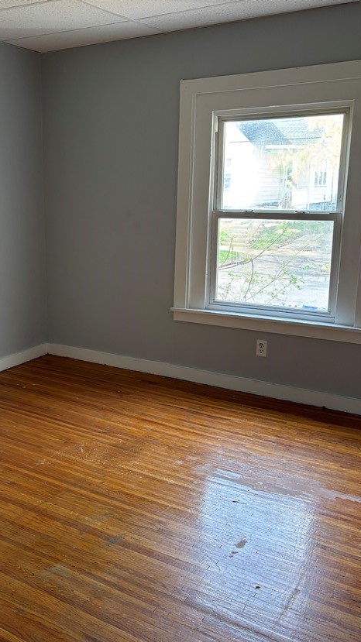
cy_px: 307
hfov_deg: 33.3
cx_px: 110
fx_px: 596
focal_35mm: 35
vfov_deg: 56.6
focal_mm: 5.96
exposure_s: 1/121
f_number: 1.6
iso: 125
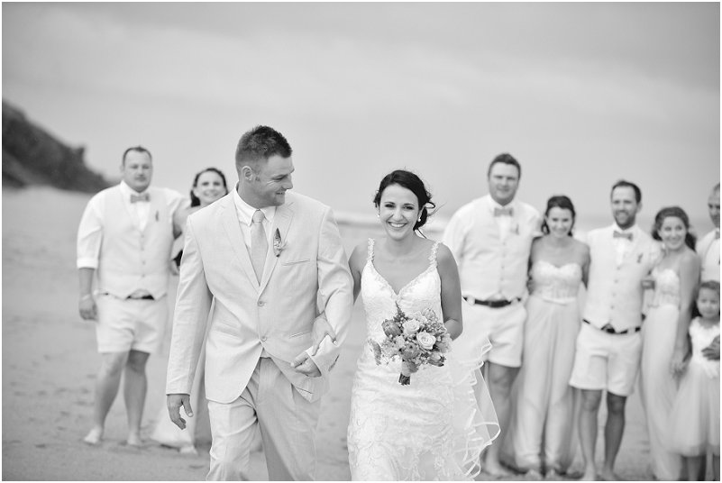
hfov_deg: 17.6
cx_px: 361
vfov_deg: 11.8
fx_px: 2329
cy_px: 242
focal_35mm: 116
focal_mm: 116
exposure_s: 1/500
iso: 500
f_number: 3.5
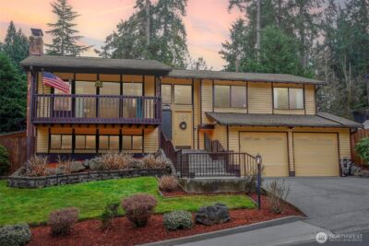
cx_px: 184
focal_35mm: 42
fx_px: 431
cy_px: 123
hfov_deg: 46.4
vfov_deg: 31.9
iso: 250
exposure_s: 1/125
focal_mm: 28
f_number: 8
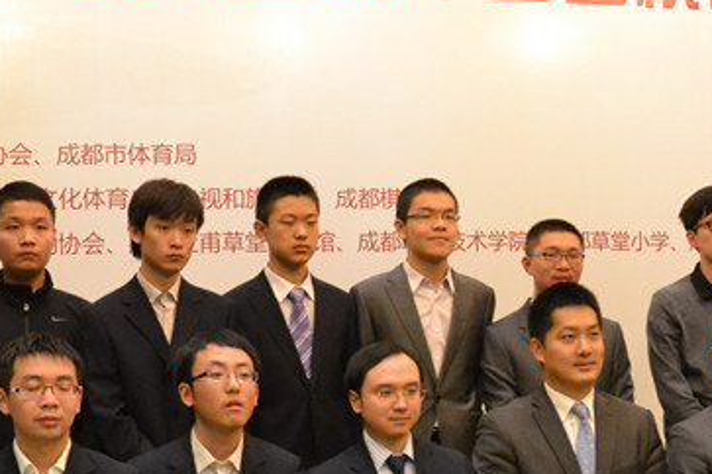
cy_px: 351
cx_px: 424
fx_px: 1325
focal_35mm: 67
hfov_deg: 30.0
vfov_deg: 20.2
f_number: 5.6
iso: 3200
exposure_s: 1/40
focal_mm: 18
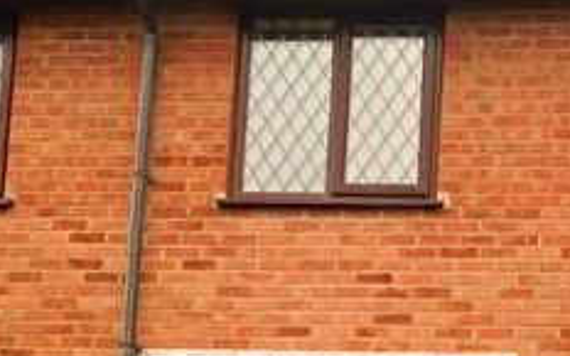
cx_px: 575
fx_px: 1243
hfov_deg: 24.6
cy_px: 482
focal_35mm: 80
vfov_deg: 15.4
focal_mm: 4.5
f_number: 3.1
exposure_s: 1/80
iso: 100
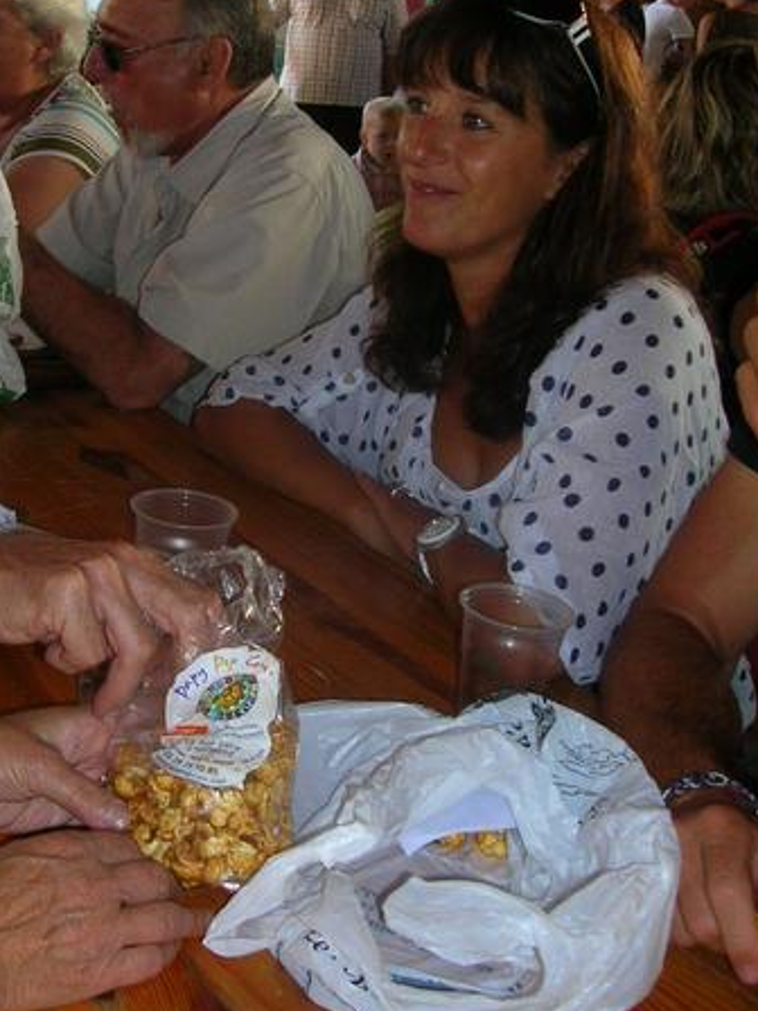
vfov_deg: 38.2
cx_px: 282
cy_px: 481
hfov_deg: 29.0
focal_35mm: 50
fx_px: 1460
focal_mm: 5.8
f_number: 2.8
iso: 50
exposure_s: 1/60.1
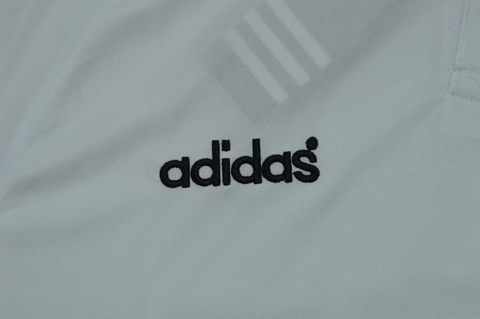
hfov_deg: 13.1
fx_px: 2098
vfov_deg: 8.7
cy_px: 160
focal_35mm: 158
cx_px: 240
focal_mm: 105
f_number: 14
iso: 400
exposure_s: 1/200
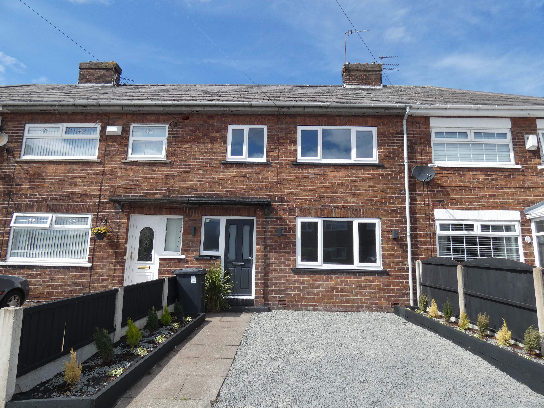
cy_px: 204
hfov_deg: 81.7
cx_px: 272
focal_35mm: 20
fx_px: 314
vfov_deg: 66.0
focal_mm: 3.6
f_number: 3.2
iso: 80
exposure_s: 1/1000
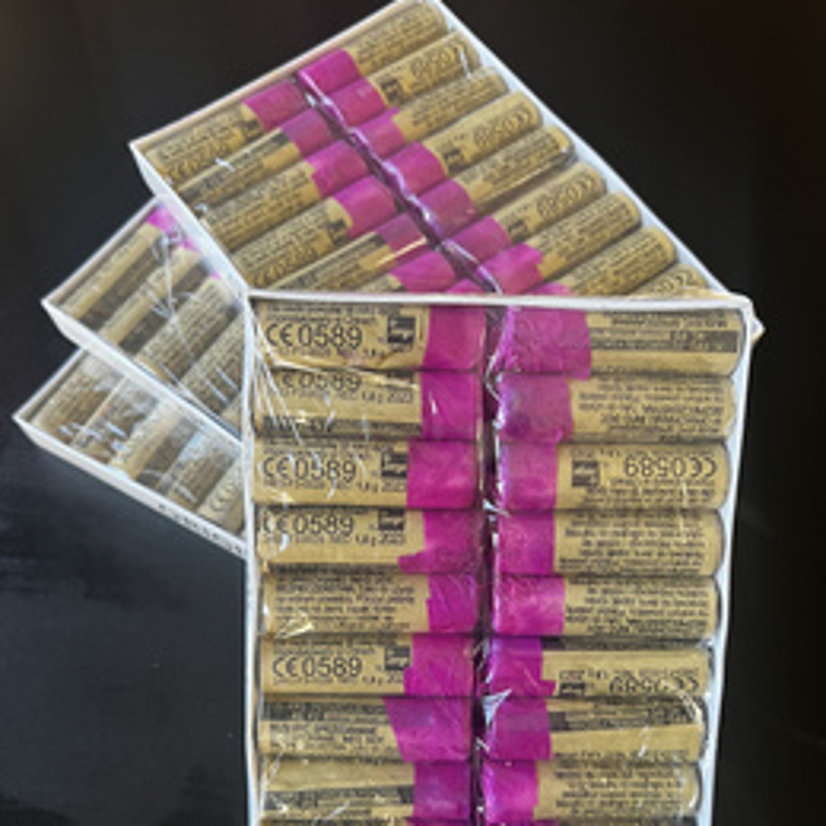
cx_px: 411
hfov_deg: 52.5
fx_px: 837
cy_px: 515
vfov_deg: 52.0
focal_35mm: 31
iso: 125
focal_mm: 5.7
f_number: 1.5
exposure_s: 1/60
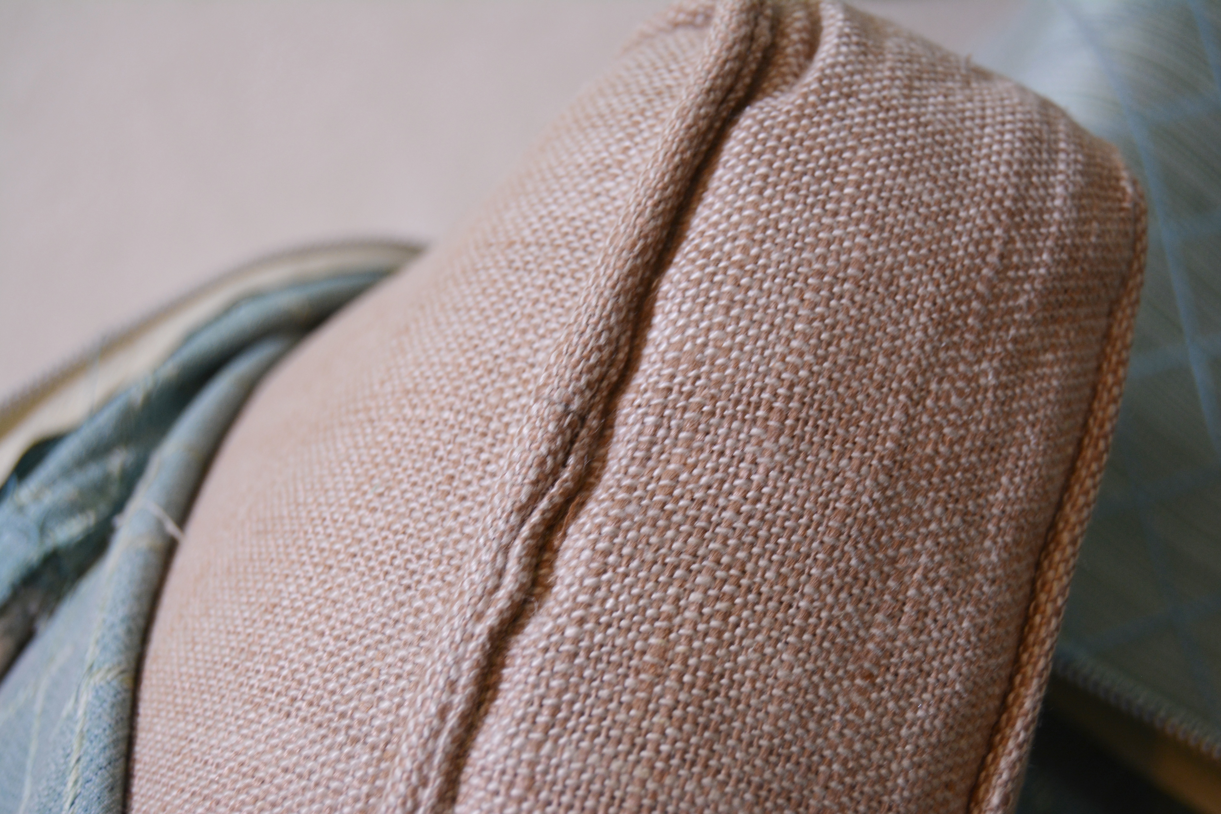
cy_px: 407
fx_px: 1780
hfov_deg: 37.9
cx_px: 610
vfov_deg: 25.8
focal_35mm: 52
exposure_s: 1/60
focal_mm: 35
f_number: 4.5
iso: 450
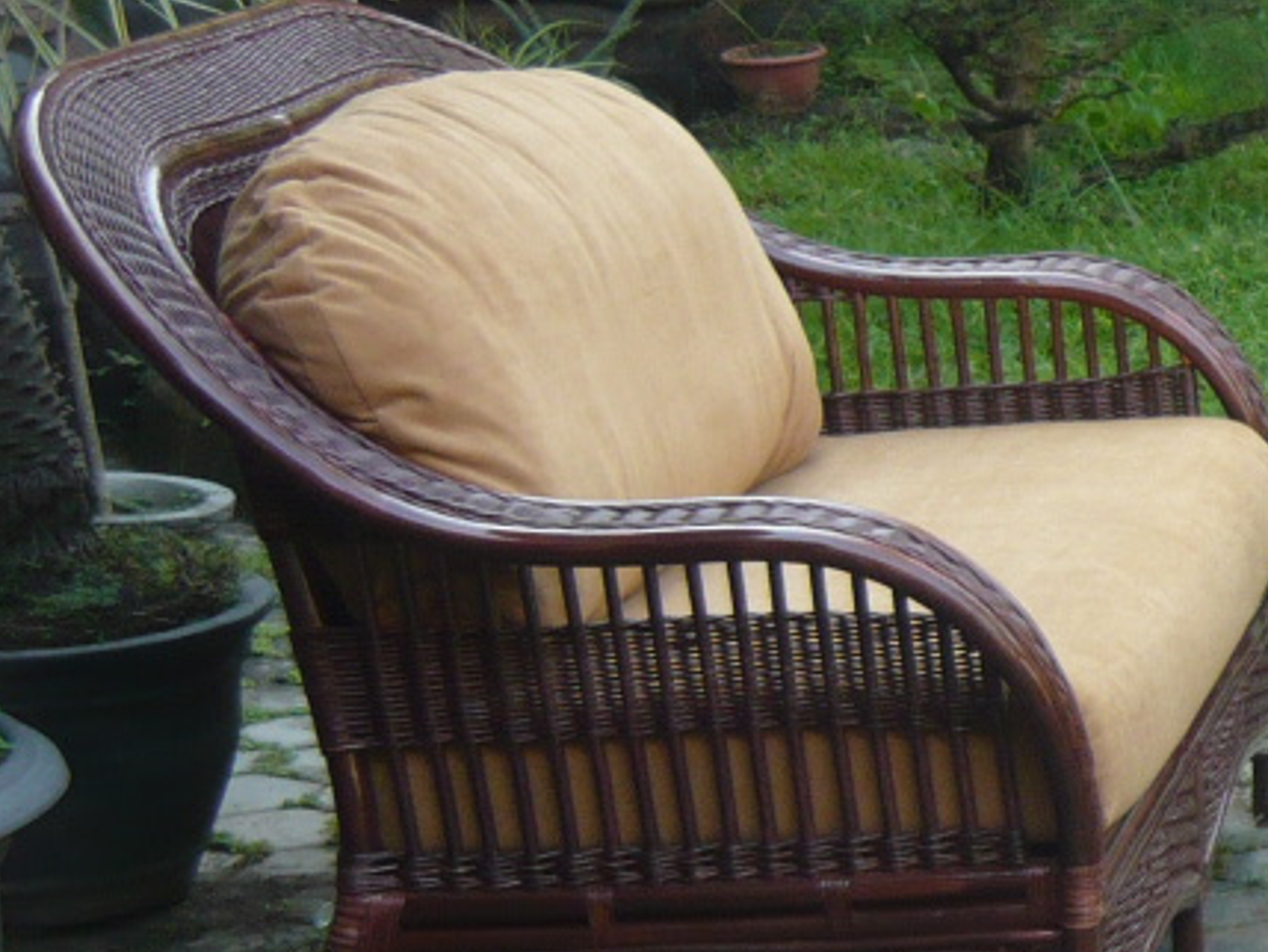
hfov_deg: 14.4
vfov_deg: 12.0
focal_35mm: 123
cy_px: 591
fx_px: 4507
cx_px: 2155
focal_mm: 5.5
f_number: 2.8
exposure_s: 1/80
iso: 100
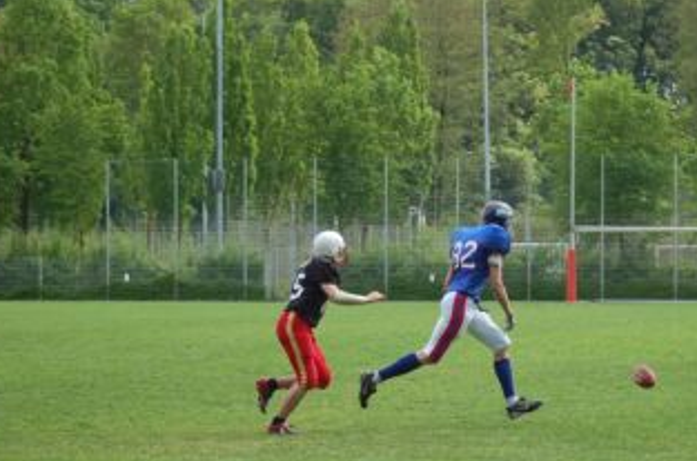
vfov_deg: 9.0
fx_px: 2935
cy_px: 316
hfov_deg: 13.5
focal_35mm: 152
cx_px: 473
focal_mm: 70
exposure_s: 1/1000
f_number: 4
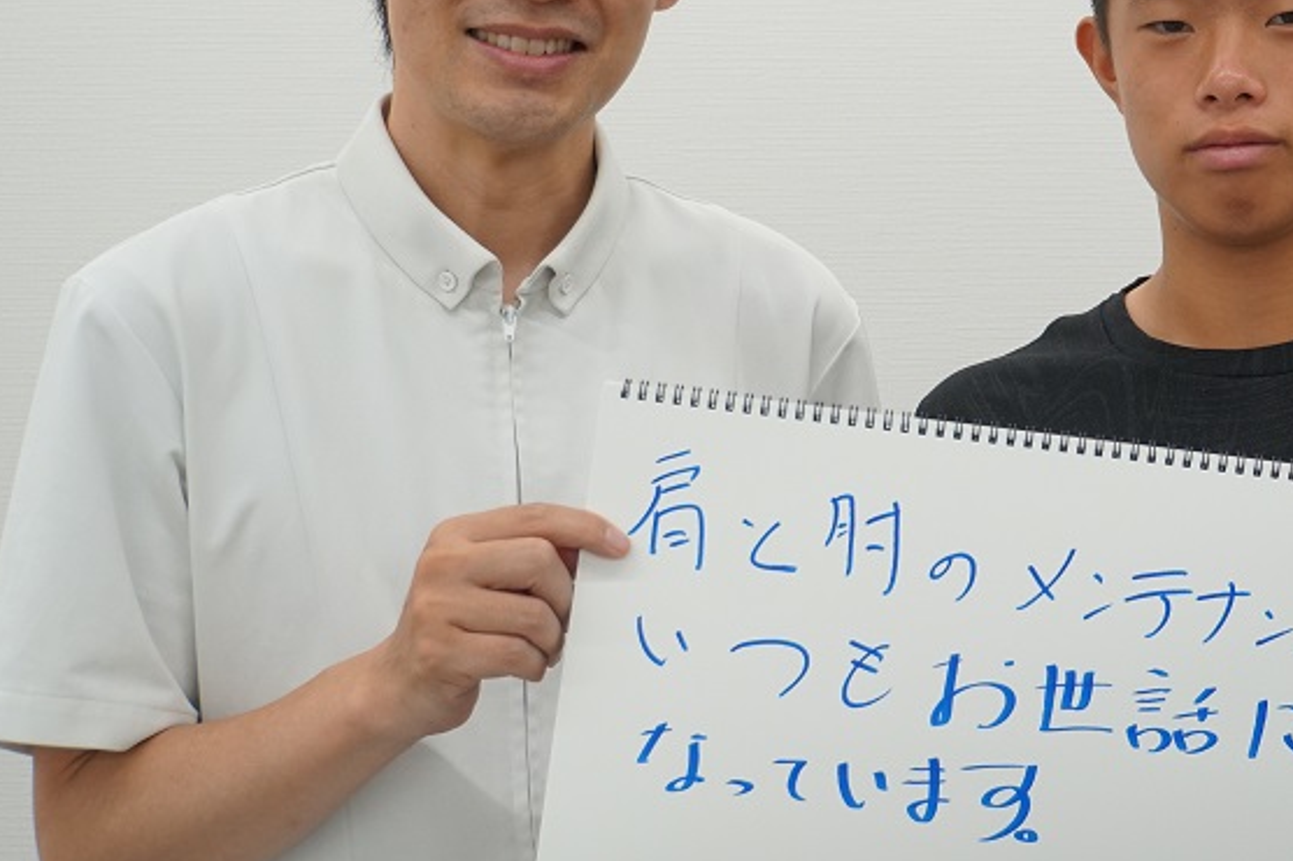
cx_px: 886
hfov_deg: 27.5
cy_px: 356
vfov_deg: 18.7
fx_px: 2617
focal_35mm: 73
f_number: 4
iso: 800
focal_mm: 27
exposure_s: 1/160
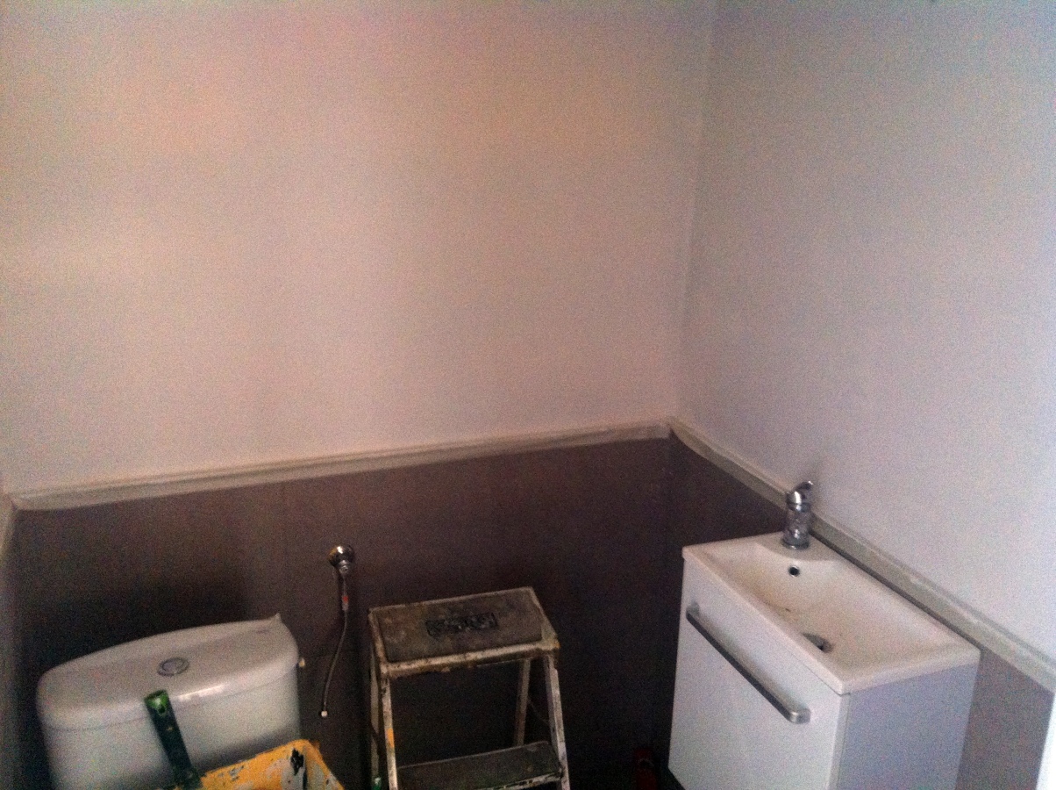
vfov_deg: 40.6
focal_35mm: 35
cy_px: 395
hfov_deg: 52.7
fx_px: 1066
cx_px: 528
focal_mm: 3.85
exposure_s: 1/15
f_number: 2.8
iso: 400
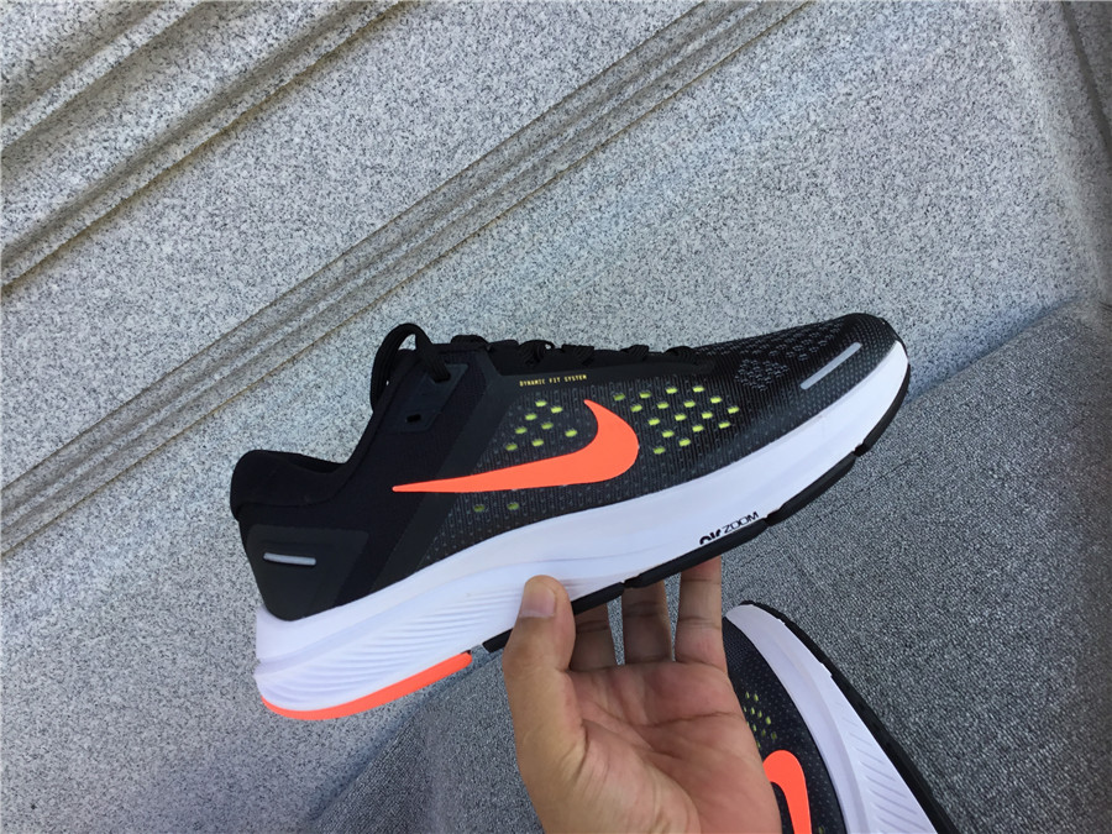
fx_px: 996
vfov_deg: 45.4
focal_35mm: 31
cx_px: 556
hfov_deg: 58.4
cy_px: 417
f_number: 2.4
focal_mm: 3.3
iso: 25
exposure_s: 1/240
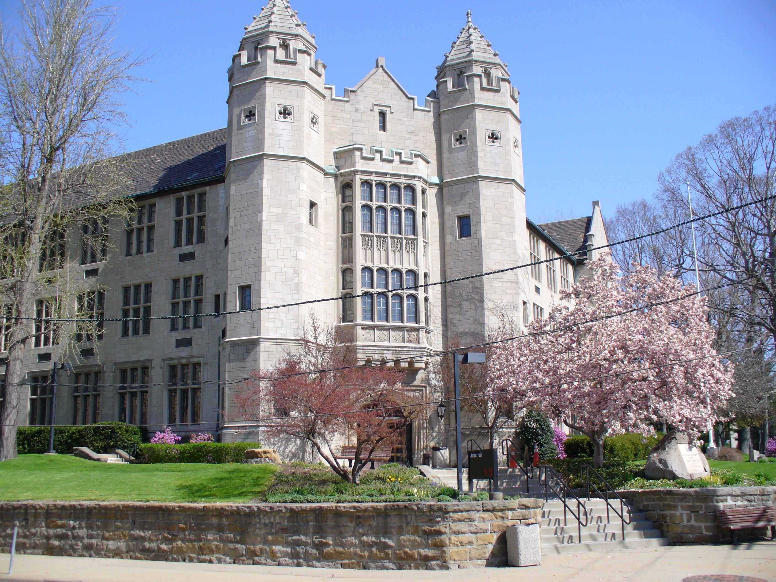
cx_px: 388
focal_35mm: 37
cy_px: 291
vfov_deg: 38.7
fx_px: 829
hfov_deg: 50.1
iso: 80
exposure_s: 1/250
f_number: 5.6
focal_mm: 6.1
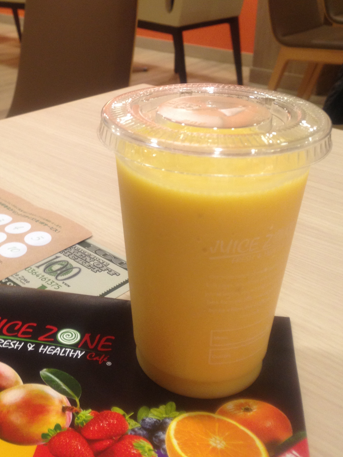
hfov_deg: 30.1
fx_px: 634
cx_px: 115
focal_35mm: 48
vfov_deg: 39.3
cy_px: 160
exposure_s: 1/20
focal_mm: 4.28
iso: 100
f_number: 2.4
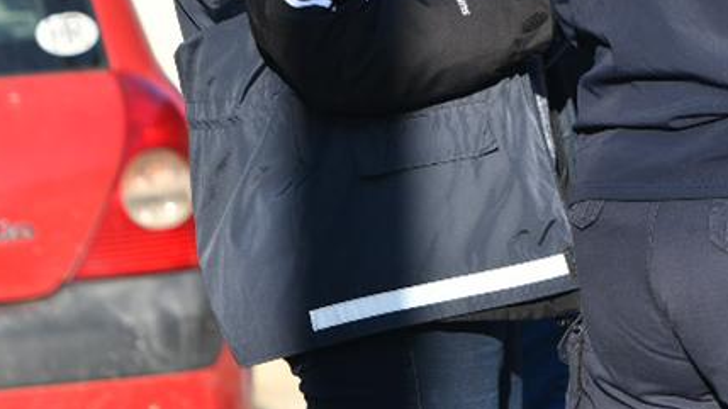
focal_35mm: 606
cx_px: 740
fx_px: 11694
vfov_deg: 2.0
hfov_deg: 3.6
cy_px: -277
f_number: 5
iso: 125
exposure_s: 1/1000
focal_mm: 155
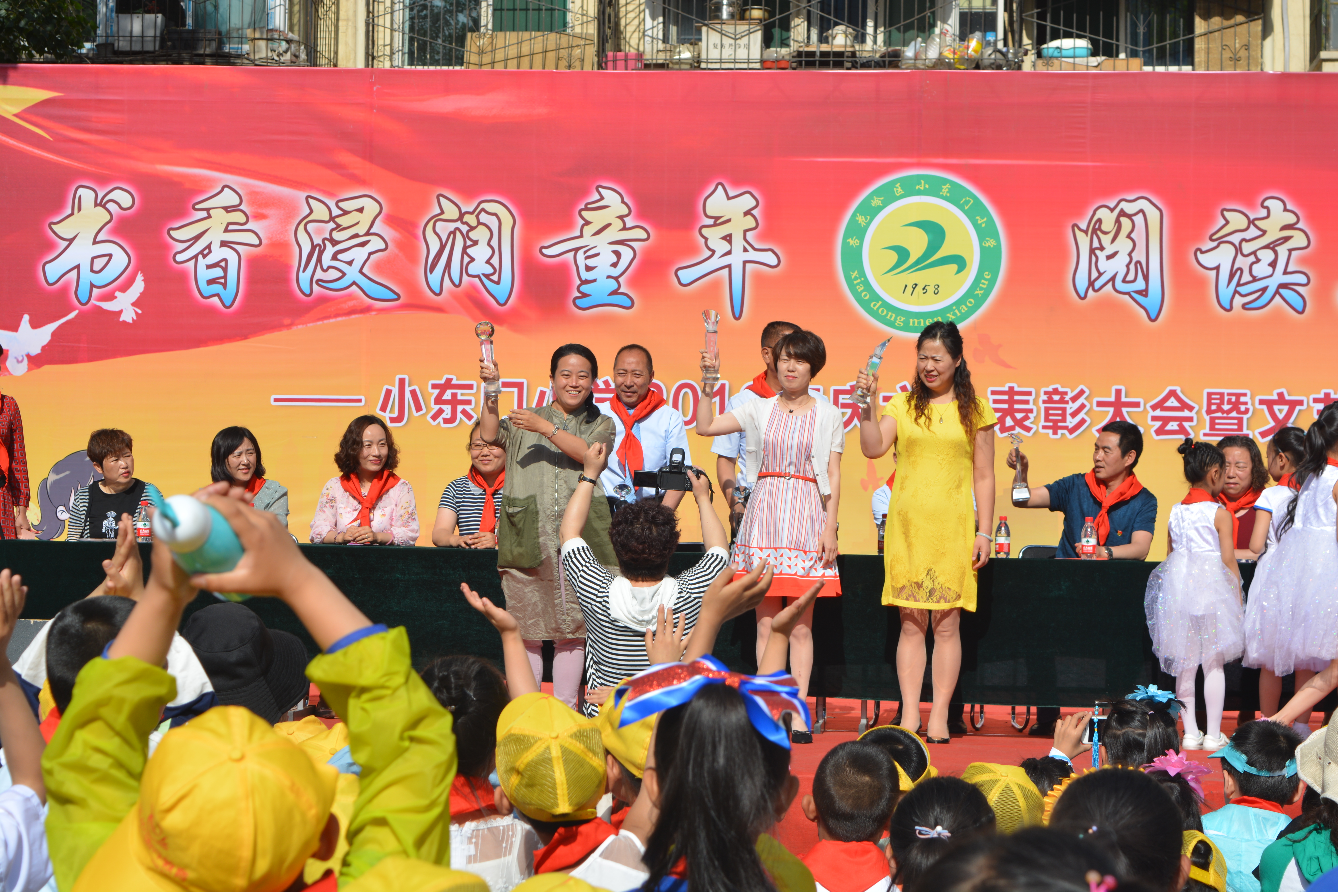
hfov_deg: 24.6
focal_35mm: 82
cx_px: 669
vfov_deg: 16.6
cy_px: 446
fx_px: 3066
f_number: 9
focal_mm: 55
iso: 100
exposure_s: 1/320
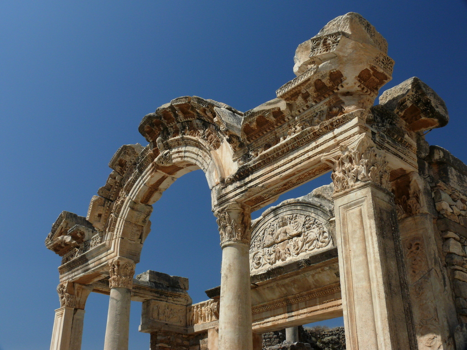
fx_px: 472
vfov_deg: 40.7
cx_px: 234
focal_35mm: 35
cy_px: 175
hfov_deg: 52.6
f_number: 5.6
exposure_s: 1/500
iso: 100
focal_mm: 7.4
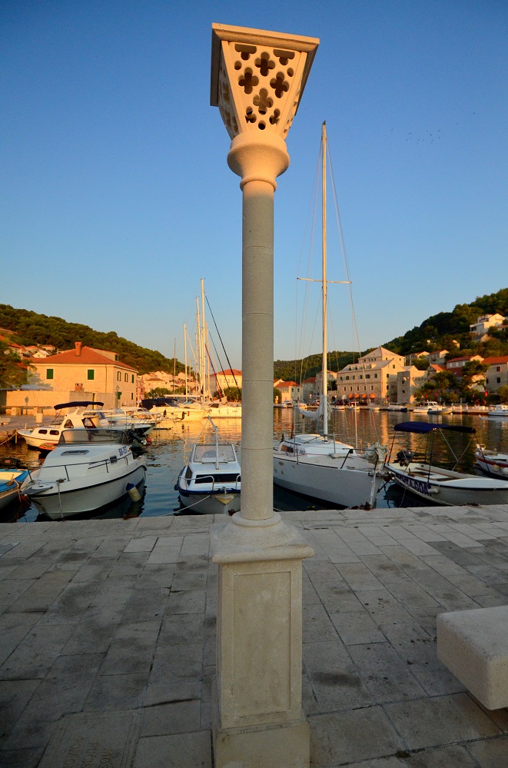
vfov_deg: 90.1
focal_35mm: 18
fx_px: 383
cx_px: 254
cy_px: 384
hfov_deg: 67.1
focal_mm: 12
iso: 1600
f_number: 4
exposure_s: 1/8000
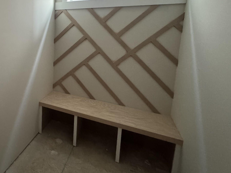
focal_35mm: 24
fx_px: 160
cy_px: 51
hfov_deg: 63.4
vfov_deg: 55.0
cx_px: 36
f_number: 2.2
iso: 800
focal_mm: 2.22
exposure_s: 1/60
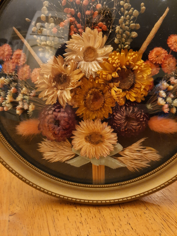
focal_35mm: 26
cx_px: 88
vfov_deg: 67.3
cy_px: 118
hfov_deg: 53.1
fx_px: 177
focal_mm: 4.32
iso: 500
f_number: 1.7
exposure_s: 1/20
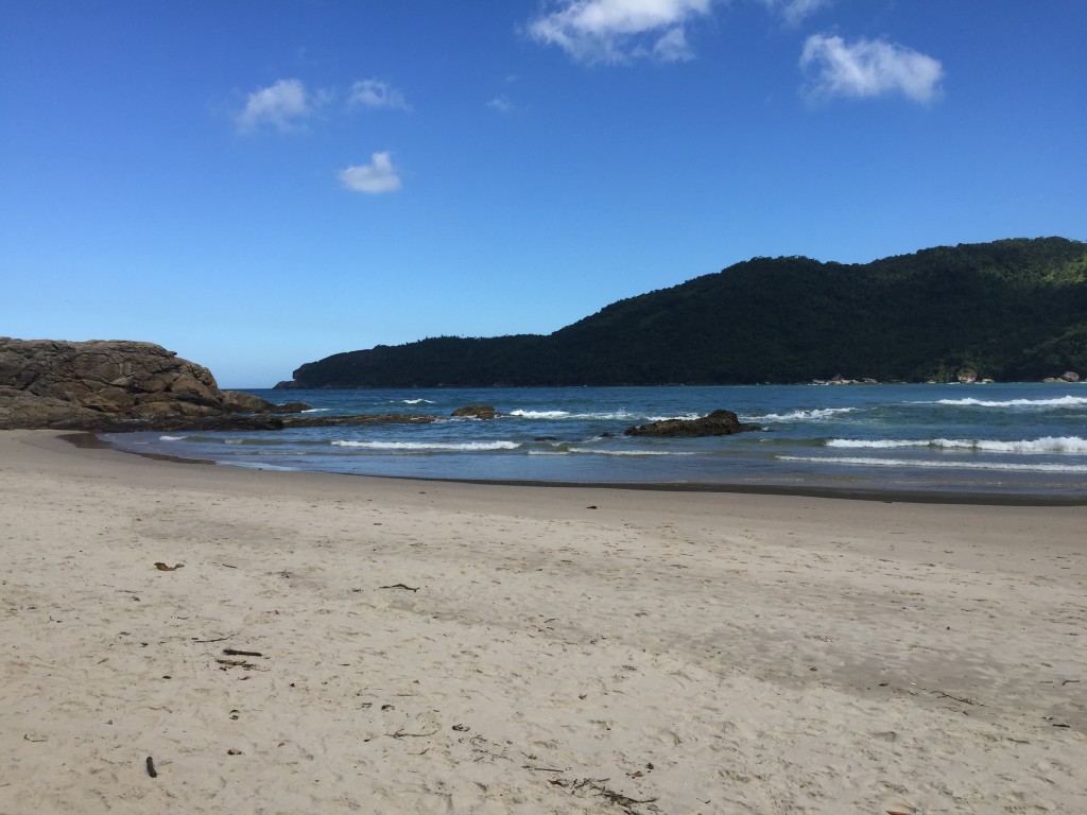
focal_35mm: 29
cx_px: 544
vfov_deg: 48.2
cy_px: 408
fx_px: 911
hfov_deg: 61.7
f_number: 2.2
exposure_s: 1/1980
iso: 32
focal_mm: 4.15
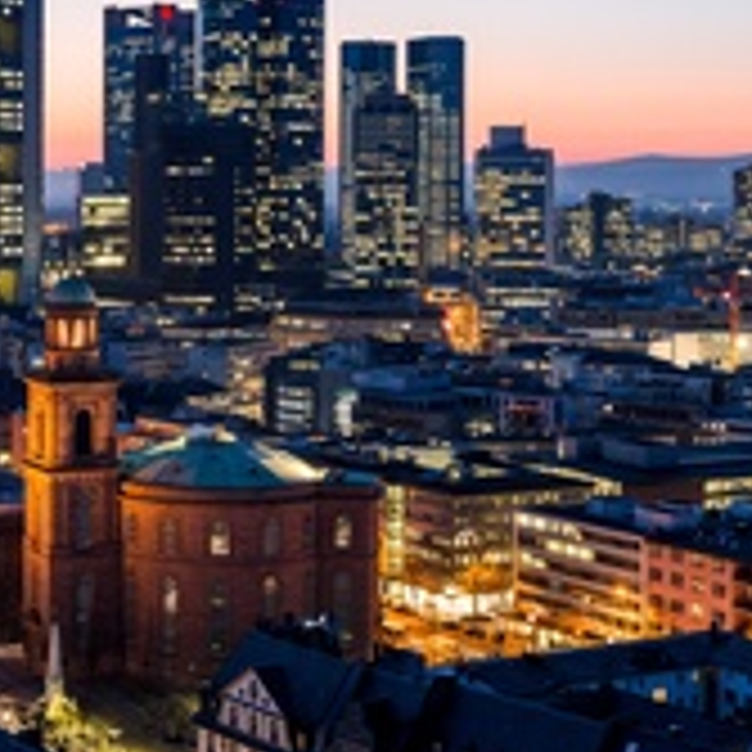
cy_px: 151
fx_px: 2015
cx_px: 126
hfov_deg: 20.8
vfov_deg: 20.9
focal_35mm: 82
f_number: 8
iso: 100
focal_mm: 38
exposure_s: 2.5
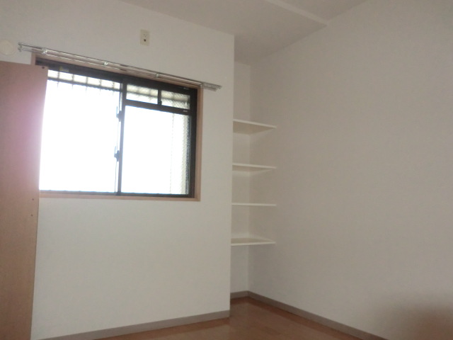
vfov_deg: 51.4
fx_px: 353
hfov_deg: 65.3
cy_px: 170
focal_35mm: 27
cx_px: 226
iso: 400
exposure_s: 1/60
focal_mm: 4.9
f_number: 3.2
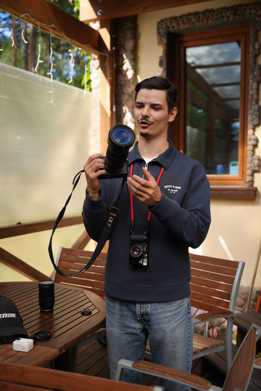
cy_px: 196
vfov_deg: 49.9
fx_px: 421
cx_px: 130
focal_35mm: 39
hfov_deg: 34.5
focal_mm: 38.7
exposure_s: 1/800
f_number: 2.8
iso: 125
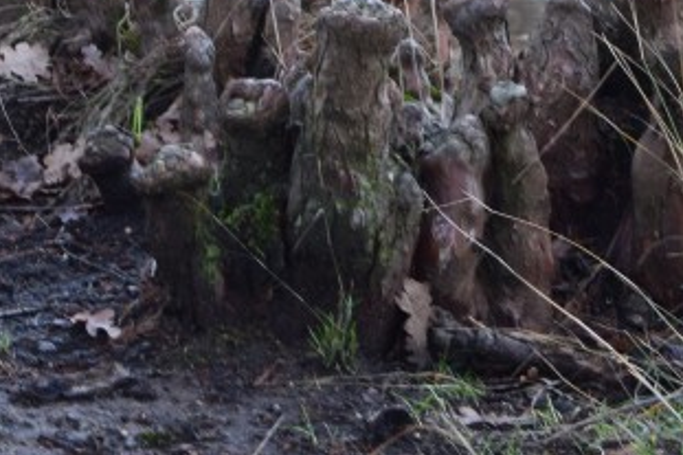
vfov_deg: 5.0
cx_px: -369
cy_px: -92
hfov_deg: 7.4
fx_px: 5151
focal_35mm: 272
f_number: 8
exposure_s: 1/60
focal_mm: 55
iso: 500
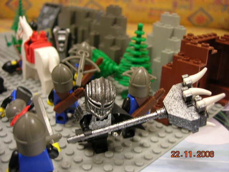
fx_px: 251
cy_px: 86
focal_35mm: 38
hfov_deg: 49.0
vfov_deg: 37.7
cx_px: 114
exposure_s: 1/3.9
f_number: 2.8
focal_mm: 7.8
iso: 91
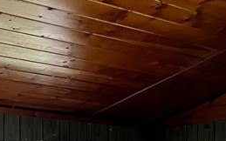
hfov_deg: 18.5
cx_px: -12
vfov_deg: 10.6
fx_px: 672
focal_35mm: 109
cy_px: 319
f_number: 1.6
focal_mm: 5.1
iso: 200
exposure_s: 1/60
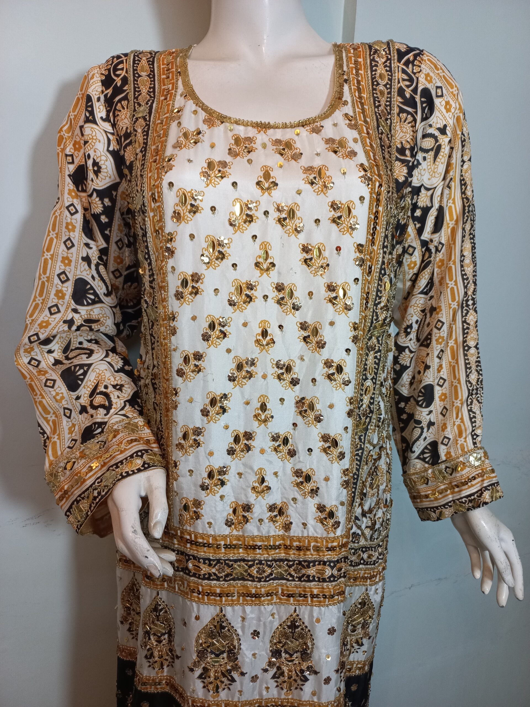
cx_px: 265
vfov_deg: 69.4
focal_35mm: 25
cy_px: 354
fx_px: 510
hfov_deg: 54.9
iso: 200
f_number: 1.8
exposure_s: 1/50
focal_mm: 4.6
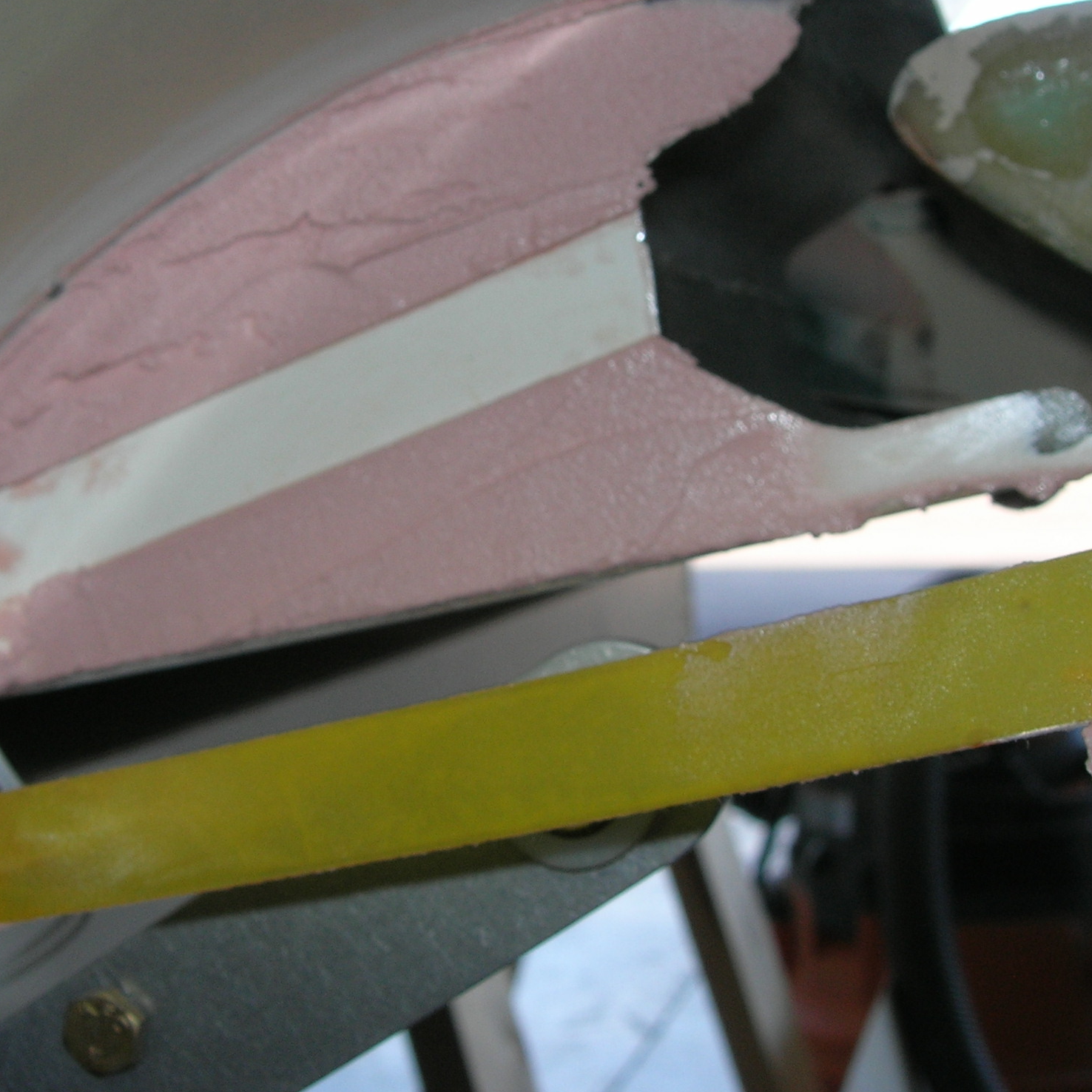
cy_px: 394
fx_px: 2106
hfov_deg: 29.0
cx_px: 466
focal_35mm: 59
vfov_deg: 28.9
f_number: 4.8
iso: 64
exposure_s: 1/60.1
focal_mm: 7.8
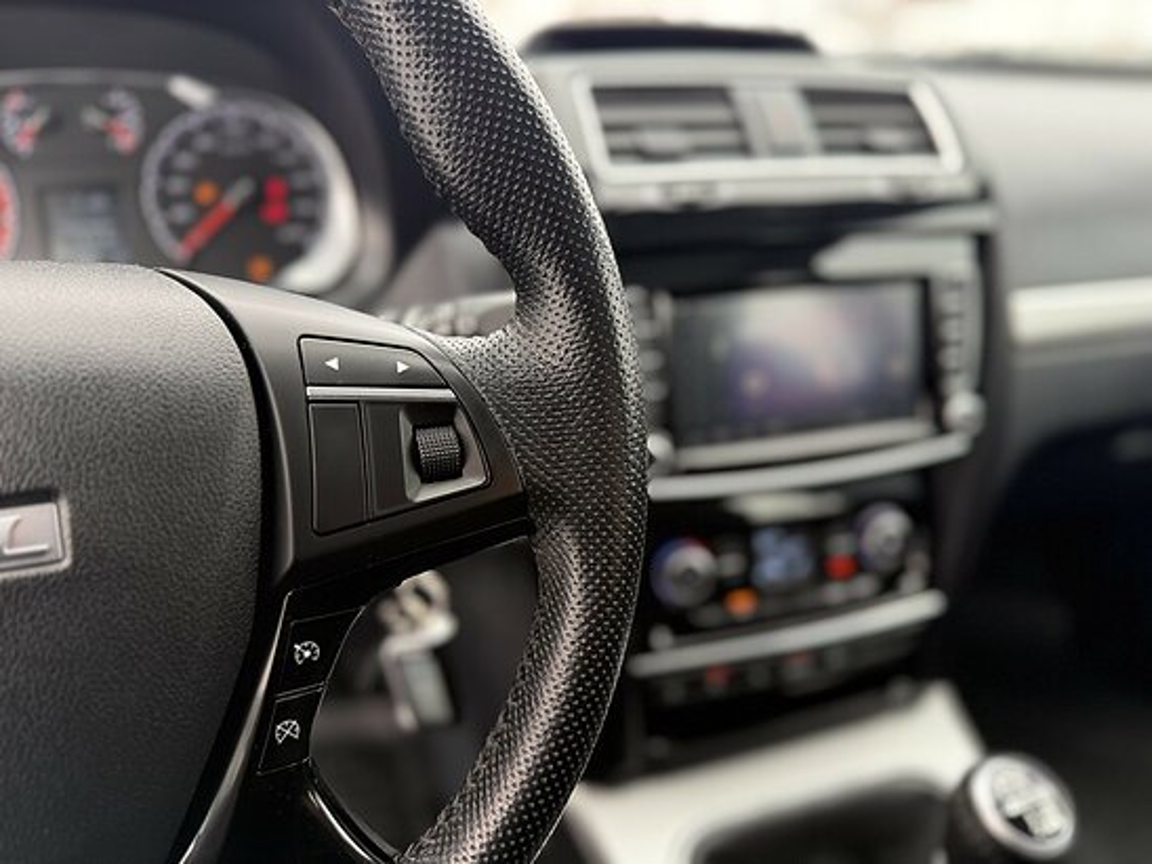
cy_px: 432
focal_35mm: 24
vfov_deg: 56.8
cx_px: 576
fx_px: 799
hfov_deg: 71.6
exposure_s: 1/197
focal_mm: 6.76
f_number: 1.78
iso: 160
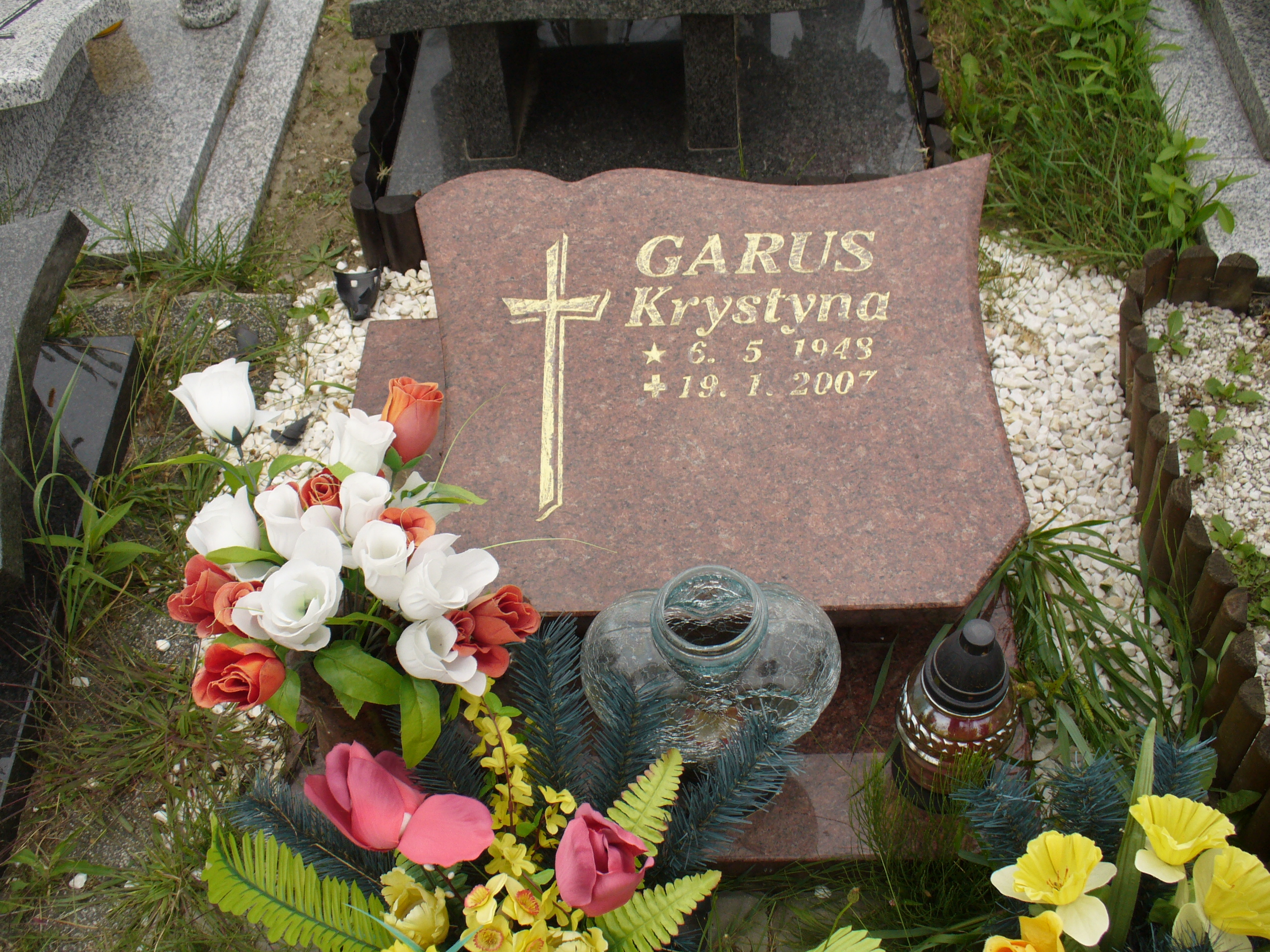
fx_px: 1357
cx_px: 635
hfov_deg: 50.1
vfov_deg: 38.7
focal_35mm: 37
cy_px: 476
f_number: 5.6
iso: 80
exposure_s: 1/200
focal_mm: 6.1
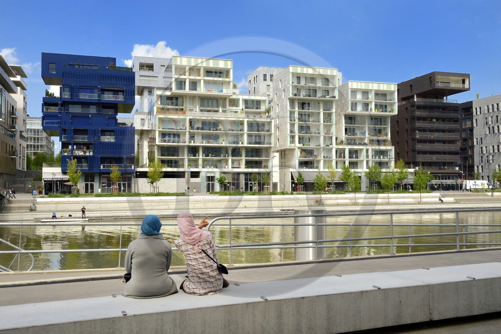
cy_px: 167
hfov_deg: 54.5
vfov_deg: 37.8
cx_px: 250
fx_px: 487
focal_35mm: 35
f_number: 13
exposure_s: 1/400
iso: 400
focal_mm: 35
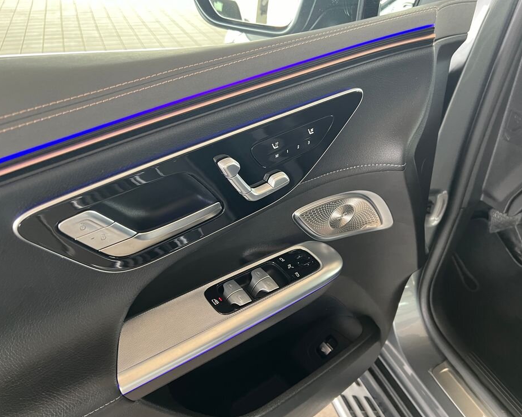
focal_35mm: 28
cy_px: 207
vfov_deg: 51.5
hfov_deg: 62.1
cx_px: 285
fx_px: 432
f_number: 1.5
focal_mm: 5.7
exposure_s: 1/60
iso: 320
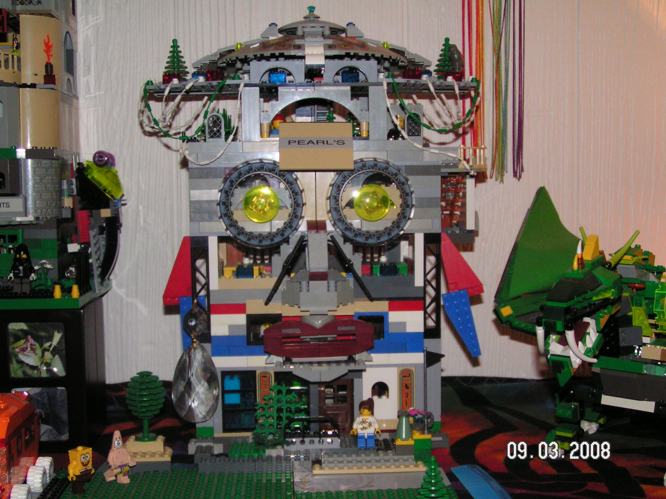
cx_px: 333
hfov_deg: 38.9
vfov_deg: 29.7
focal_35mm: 49
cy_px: 250
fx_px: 943
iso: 200
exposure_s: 1/50
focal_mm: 7.6
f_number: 2.8
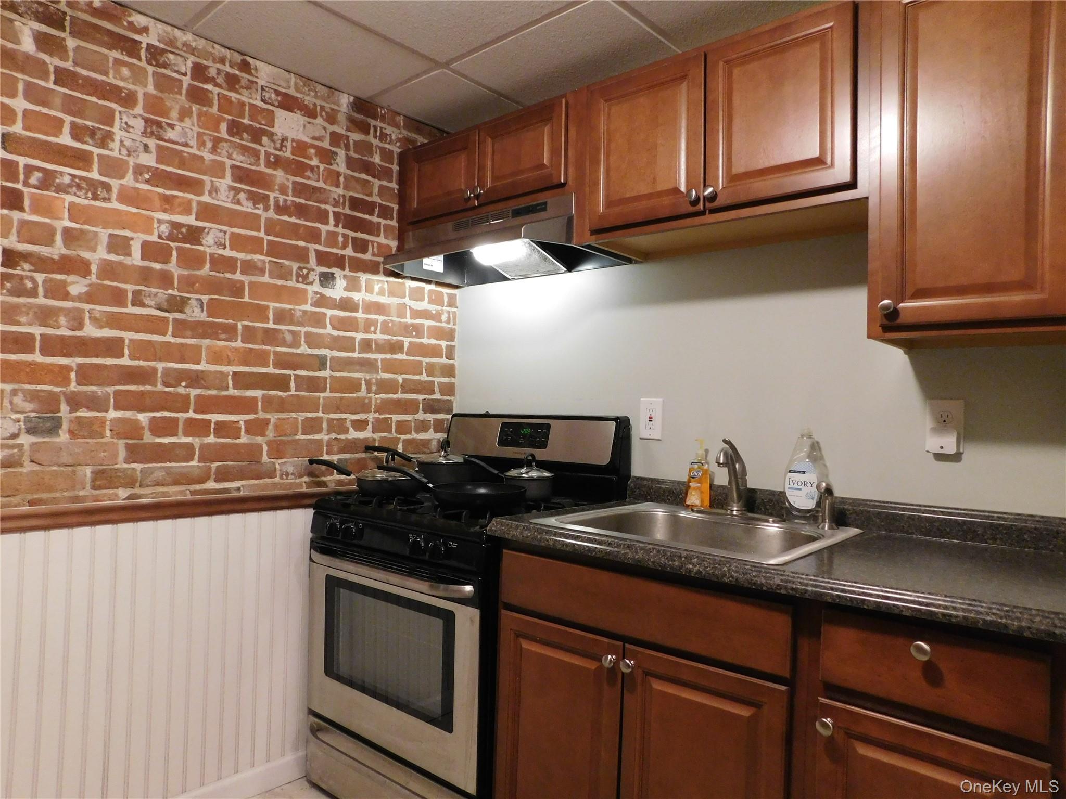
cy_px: 400
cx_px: 533
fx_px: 708
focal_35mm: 23
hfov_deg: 73.9
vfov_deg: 58.9
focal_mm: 4
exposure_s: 1/25
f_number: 3
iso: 400
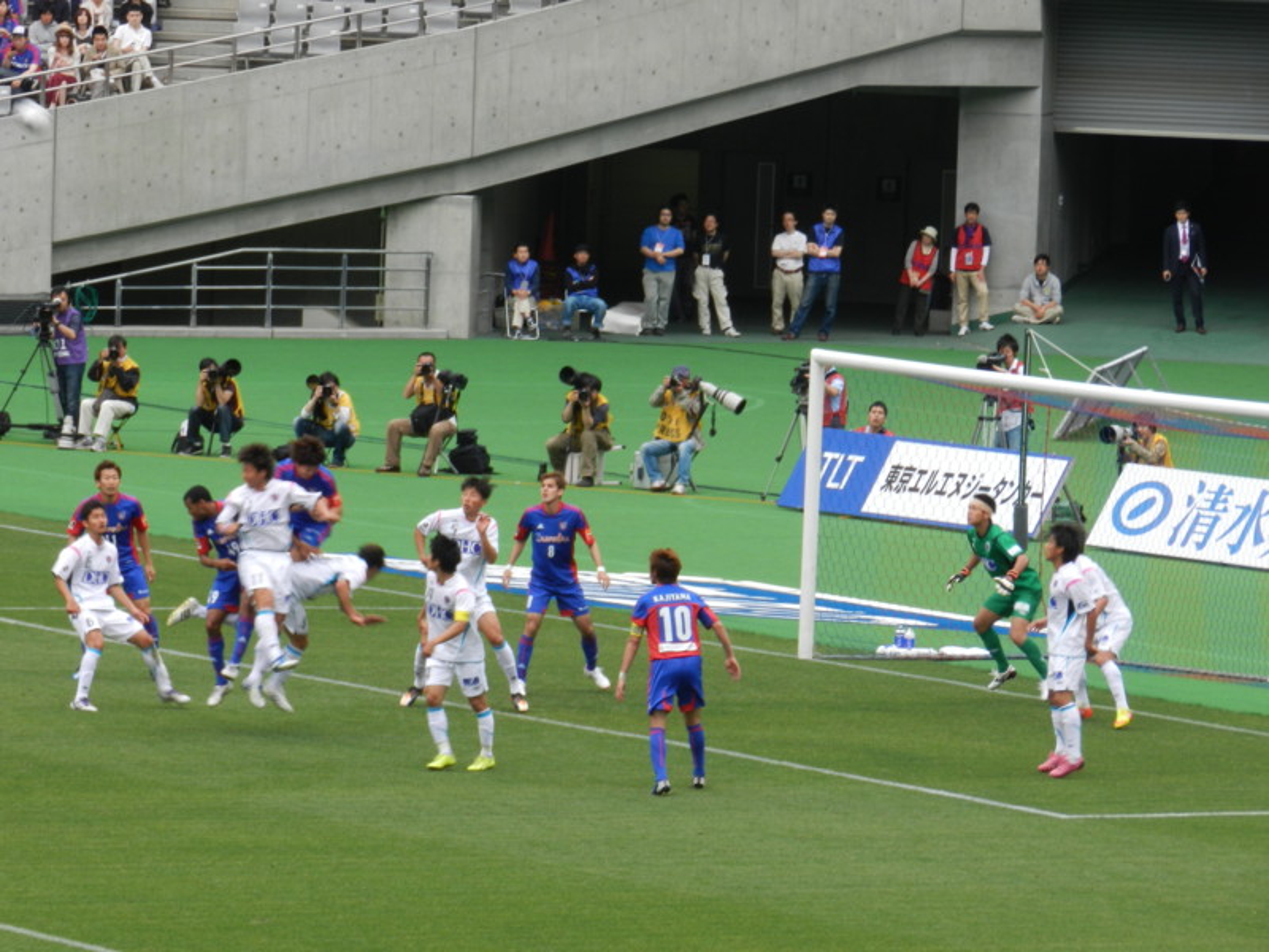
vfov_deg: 4.8
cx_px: 634
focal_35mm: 309
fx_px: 11328
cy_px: 476
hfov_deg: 6.4
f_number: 5.4
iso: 160
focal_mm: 55
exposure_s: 1/100
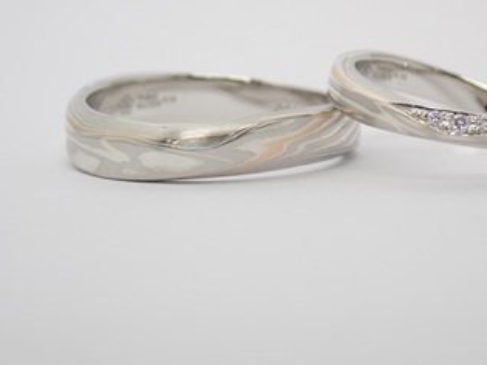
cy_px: 125
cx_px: 320
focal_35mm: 110
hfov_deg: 17.8
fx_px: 1547
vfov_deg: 13.4
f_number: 4.1
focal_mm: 13.65
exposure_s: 1/125
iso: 200
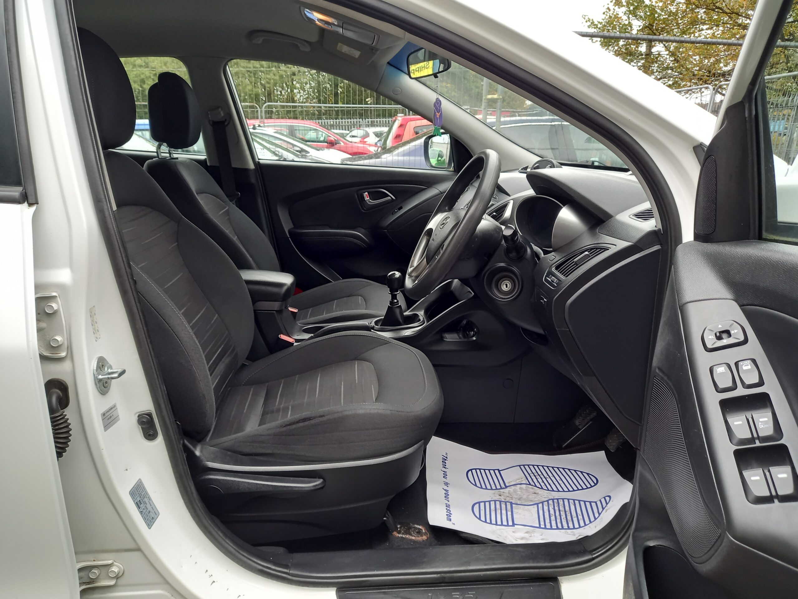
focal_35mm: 25
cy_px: 300
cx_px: 399
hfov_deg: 69.4
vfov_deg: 54.9
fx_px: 576
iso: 100
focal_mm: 4.6
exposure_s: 1/60
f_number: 2
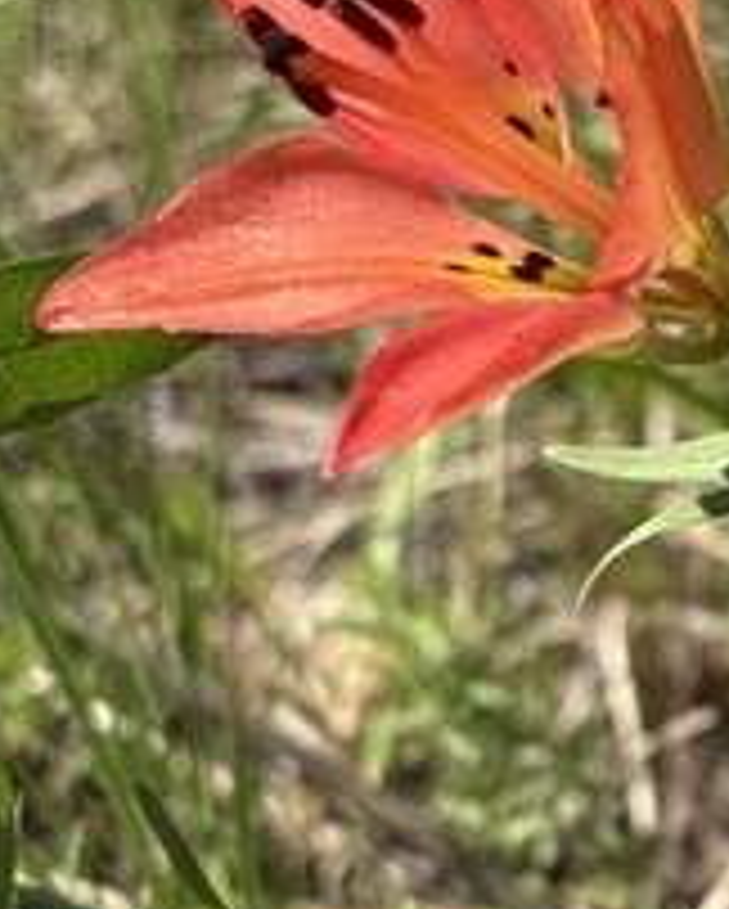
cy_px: 547
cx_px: 776
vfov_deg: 14.9
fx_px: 3474
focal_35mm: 129
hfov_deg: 11.8
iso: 50
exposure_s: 1/3279
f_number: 1.6
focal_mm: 5.96
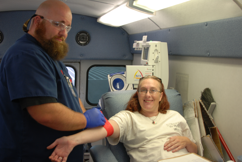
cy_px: 81
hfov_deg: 46.3
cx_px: 121
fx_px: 283
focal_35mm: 42
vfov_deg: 32.0
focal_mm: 28
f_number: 3.5
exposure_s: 1/30
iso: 200
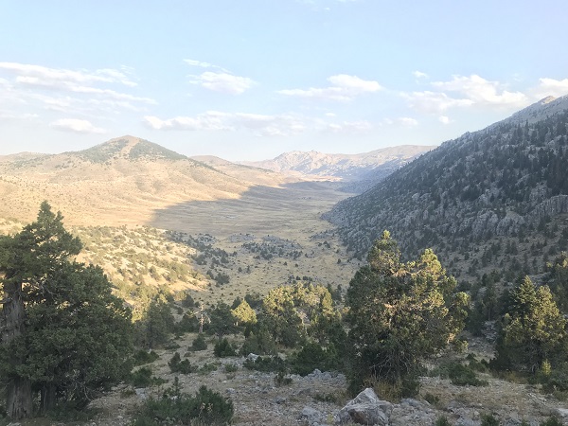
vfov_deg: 49.7
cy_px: 213
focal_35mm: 28
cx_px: 284
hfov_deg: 63.4
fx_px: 459
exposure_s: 1/407
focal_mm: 3.99
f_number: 1.8
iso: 20
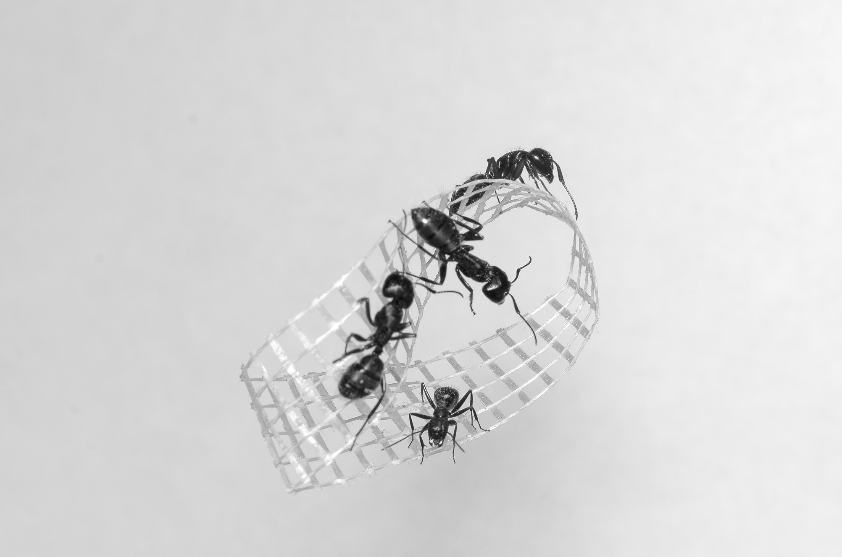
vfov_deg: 7.2
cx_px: 419
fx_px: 4402
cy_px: 312
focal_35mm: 189
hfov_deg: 10.9
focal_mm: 105
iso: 100
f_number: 16
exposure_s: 1/320
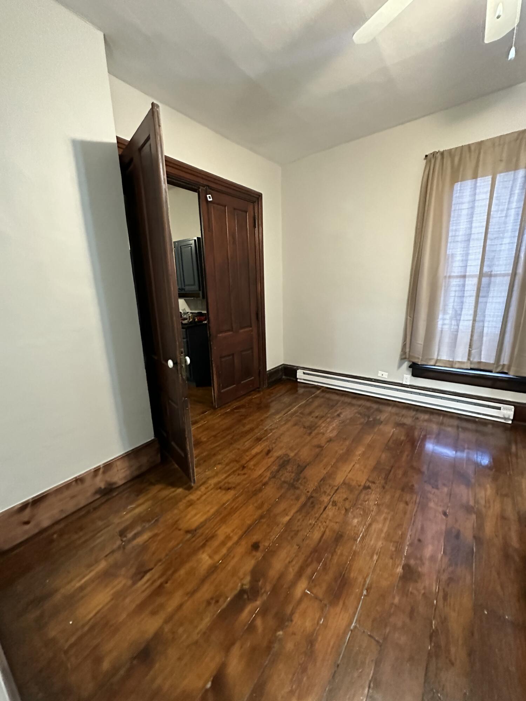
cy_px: 350
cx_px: 263
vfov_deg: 102.1
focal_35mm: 14
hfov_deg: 85.7
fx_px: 284
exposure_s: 1/60
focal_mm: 2.22
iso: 1250
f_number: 2.2
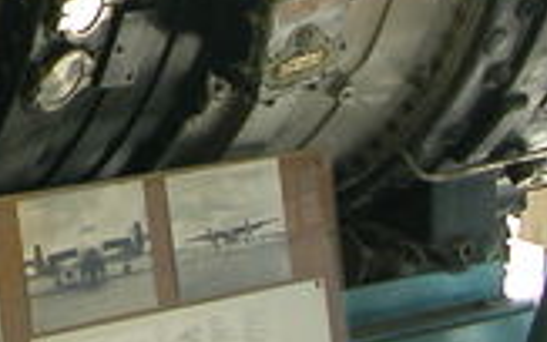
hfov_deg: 11.2
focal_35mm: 182
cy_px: -144
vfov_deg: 7.1
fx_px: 2714
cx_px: -191
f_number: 2.8
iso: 100
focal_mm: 8.9
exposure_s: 1/30.8
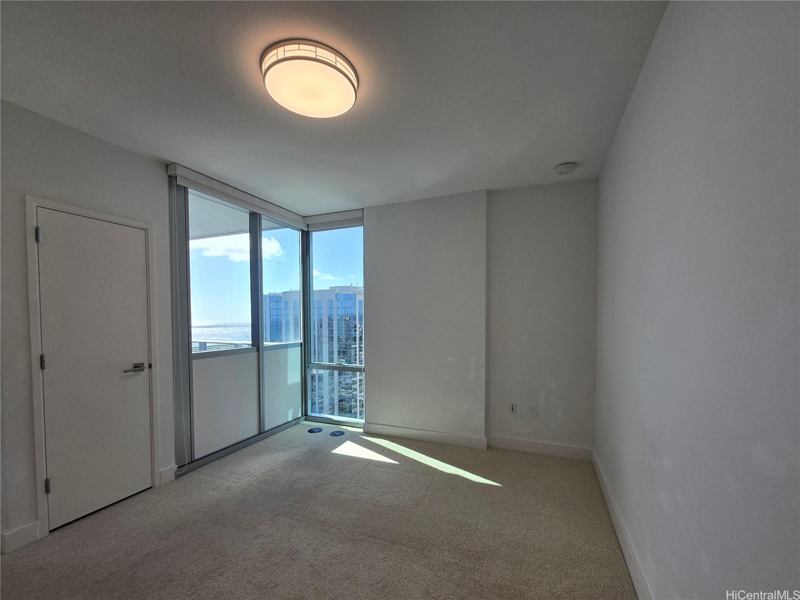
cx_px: 400
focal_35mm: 13
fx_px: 300
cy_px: 300
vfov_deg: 89.9
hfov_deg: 106.2
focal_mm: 1.7
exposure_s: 1/227
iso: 25
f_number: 2.2
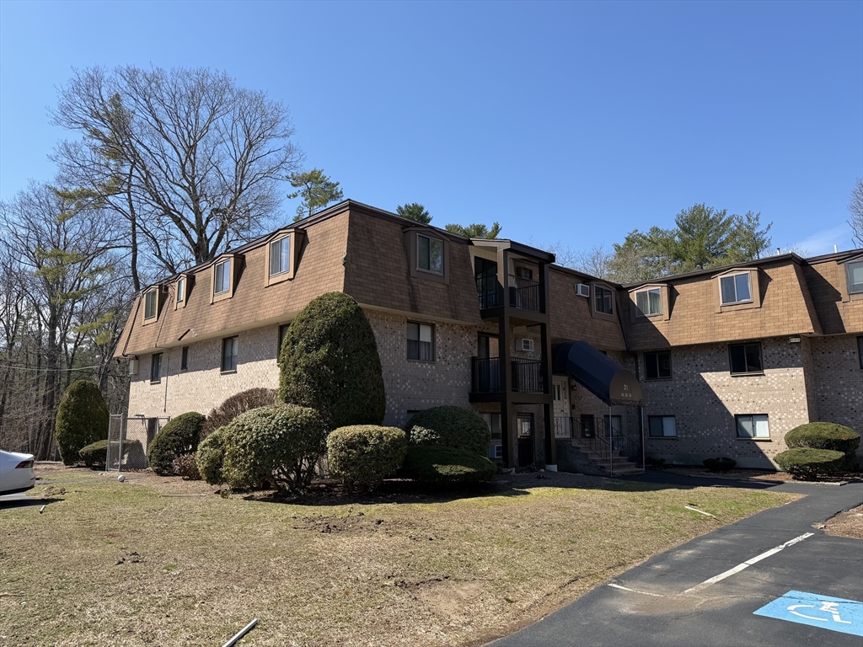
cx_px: 432
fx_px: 598
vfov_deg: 56.8
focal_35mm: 24
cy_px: 324
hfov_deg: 71.6
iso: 80
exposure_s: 1/2611
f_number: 1.78
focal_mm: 6.76
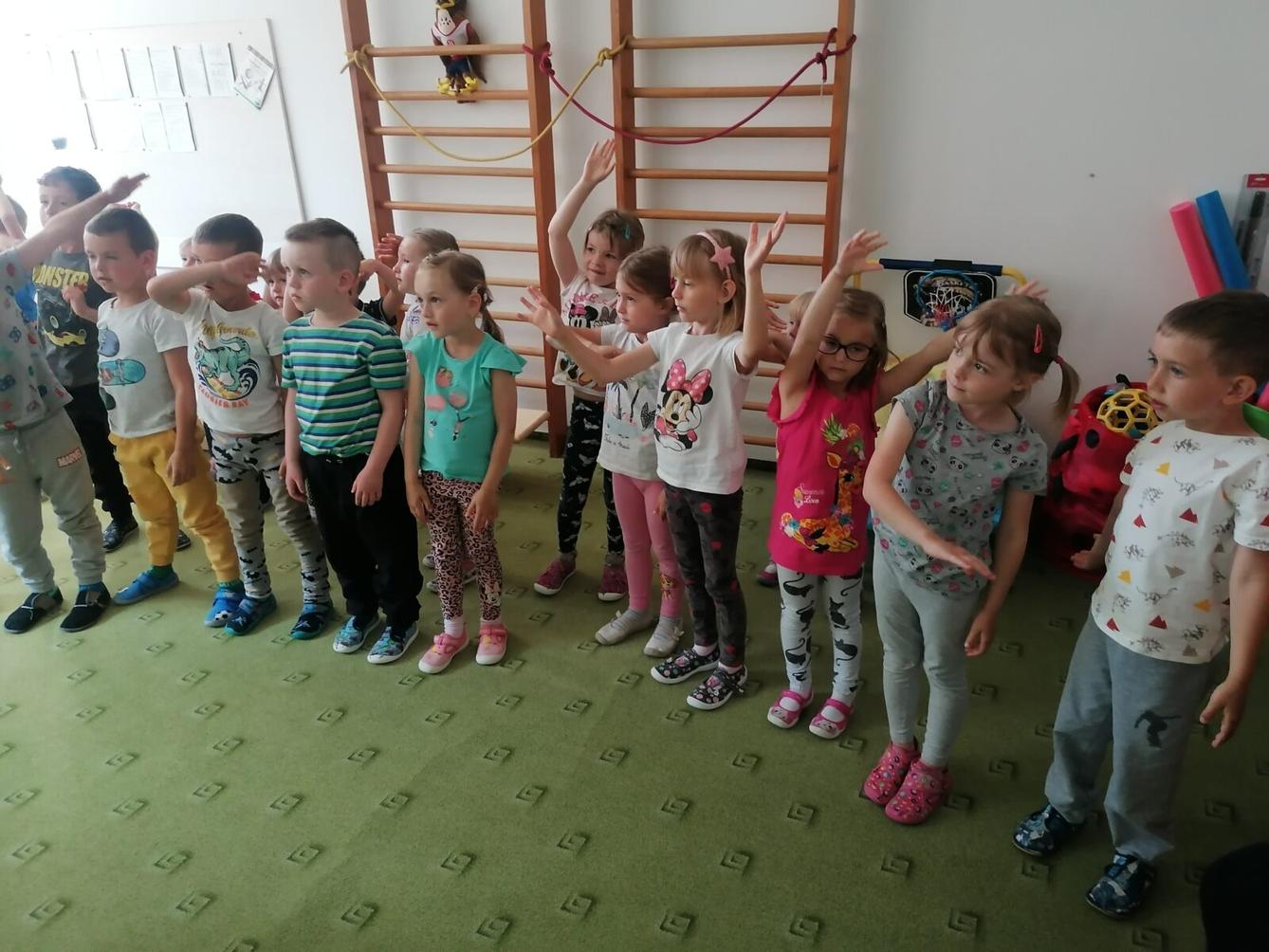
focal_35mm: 27
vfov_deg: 51.4
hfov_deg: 65.3
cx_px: 634
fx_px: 990
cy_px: 476
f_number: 1.8
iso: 400
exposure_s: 1/100
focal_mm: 4.75
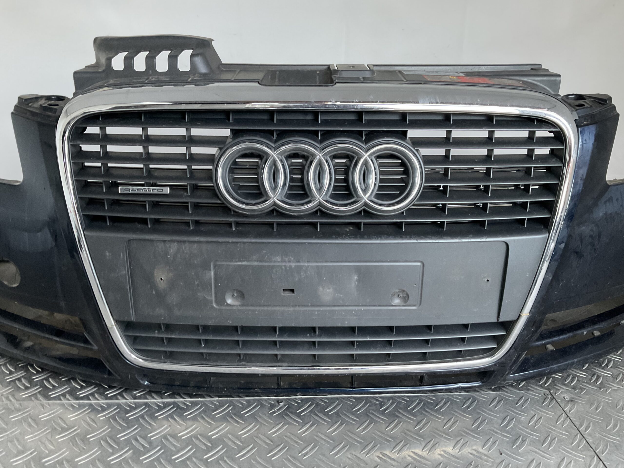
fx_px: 523
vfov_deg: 48.2
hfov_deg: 61.7
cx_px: 312
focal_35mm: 29
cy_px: 234
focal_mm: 3
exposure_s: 1/50
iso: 250
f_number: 1.8
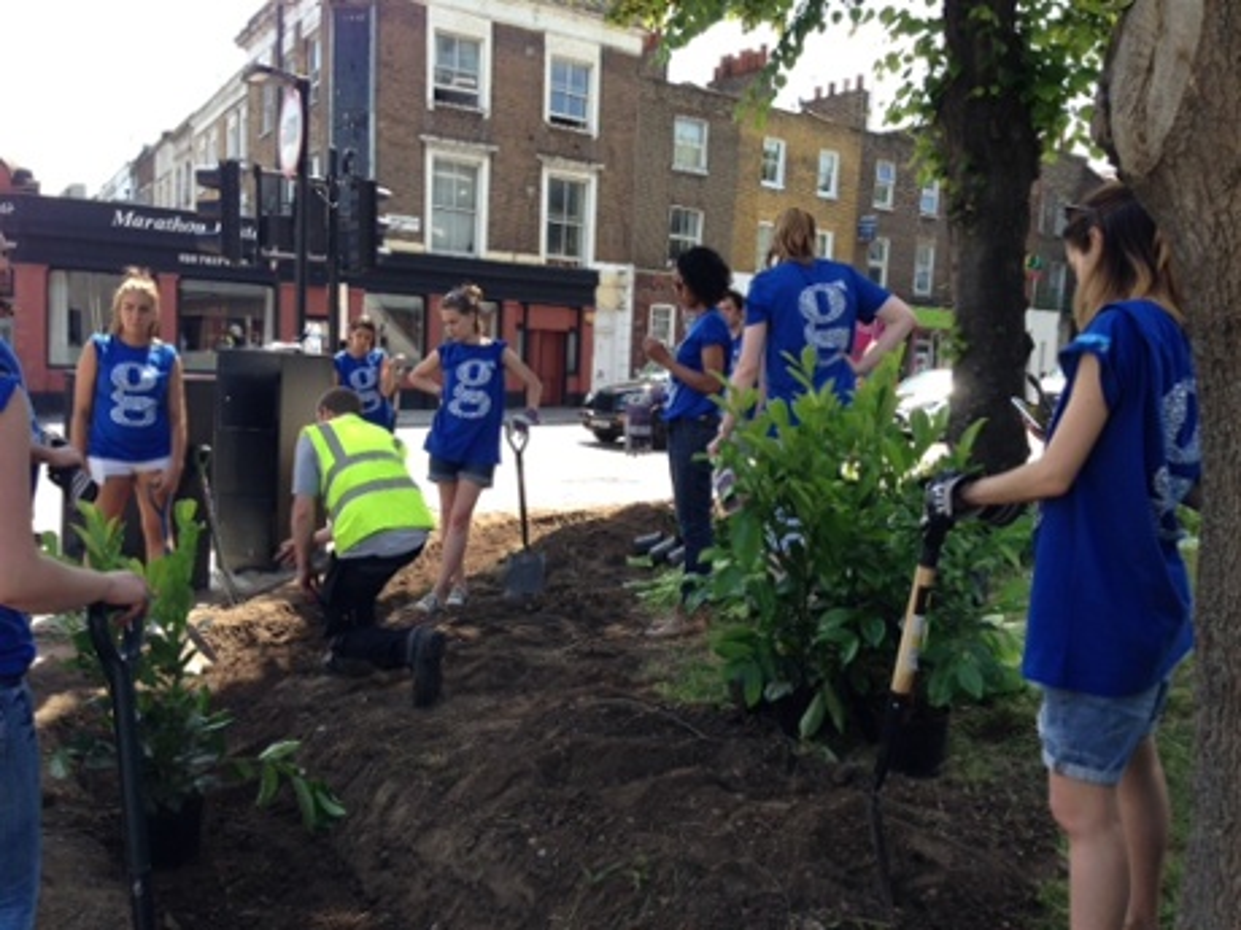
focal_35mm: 33
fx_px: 1183
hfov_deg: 55.4
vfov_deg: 42.9
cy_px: 465
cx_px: 620
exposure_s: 1/369
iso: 50
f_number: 2.4
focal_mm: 4.12
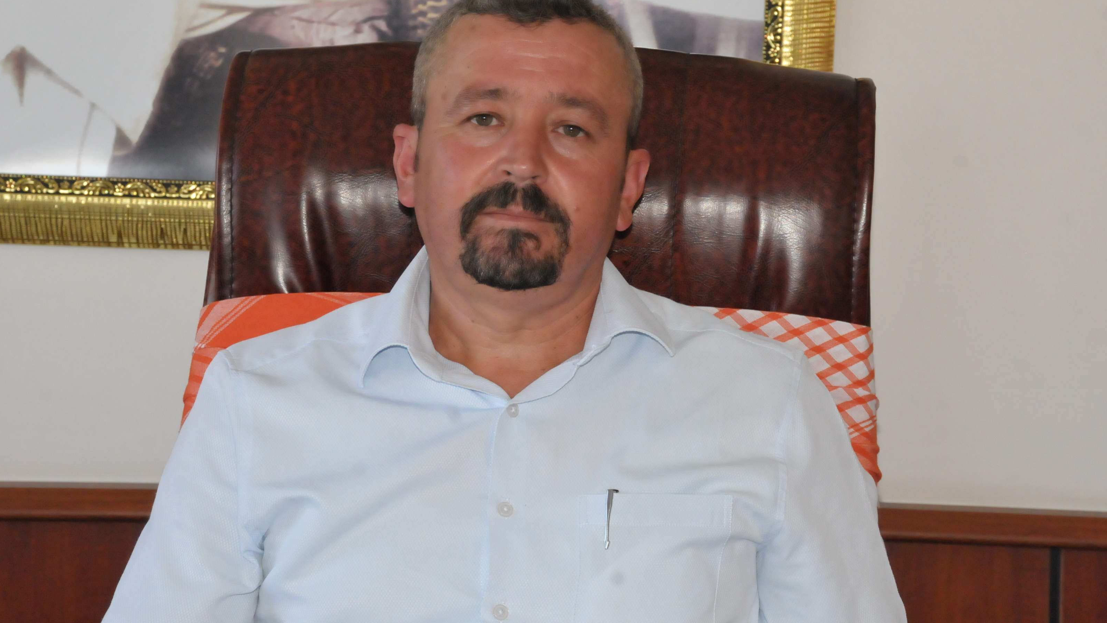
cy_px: 274
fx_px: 3479
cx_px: 556
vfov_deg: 10.2
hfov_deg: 18.1
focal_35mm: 119
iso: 3200
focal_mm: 75
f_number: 9
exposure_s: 1/250
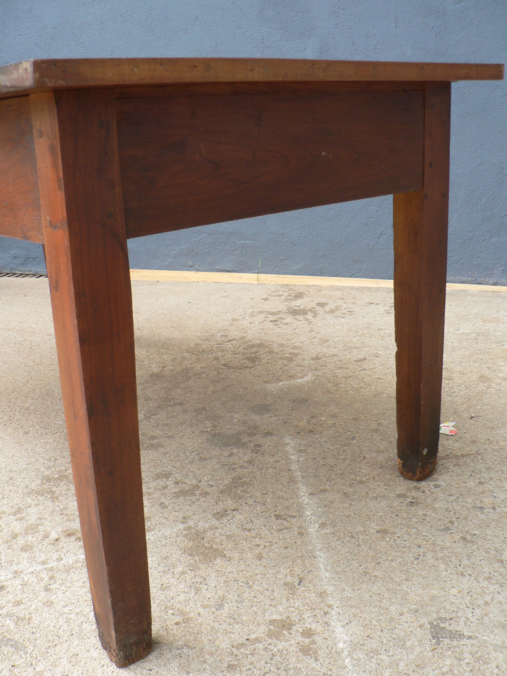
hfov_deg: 39.7
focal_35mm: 36
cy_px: 338
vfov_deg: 51.4
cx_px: 254
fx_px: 703
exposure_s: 1/100
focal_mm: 6
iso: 80
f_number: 2.8
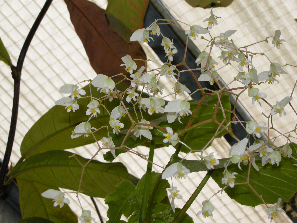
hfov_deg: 19.4
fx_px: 867
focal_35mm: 101
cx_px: 148
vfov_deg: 14.6
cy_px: 112
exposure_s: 1/194
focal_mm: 21.5
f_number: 5.8
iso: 64
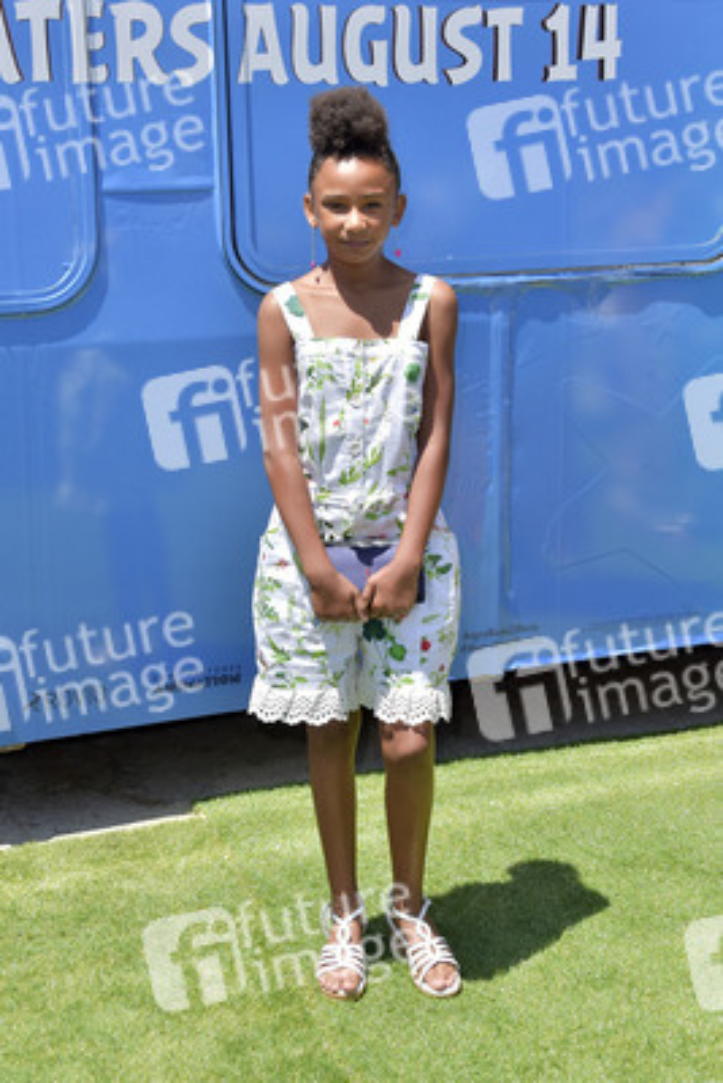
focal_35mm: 48
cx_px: 362
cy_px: 542
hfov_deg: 28.1
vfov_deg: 41.1
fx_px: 1445
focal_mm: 48
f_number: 7.1
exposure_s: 1/250
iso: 250
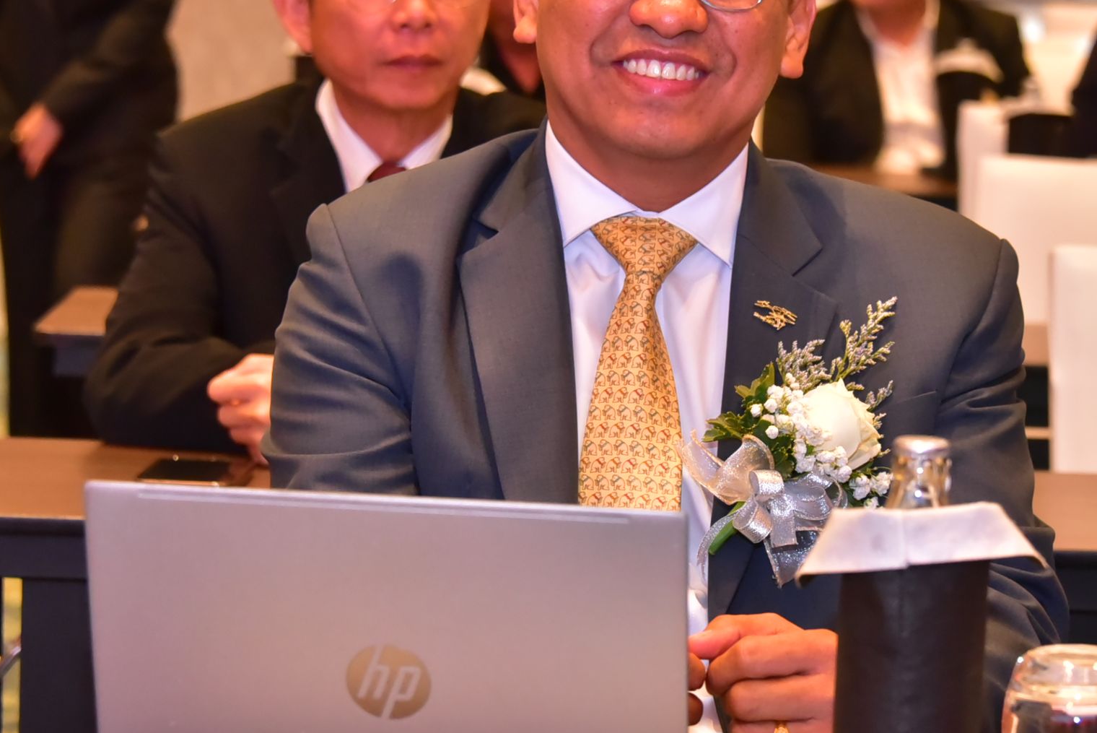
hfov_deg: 13.9
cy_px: 291
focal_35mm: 148
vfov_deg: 9.3
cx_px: 683
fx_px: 4512
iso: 5000
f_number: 6.3
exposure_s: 1/125
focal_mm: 90
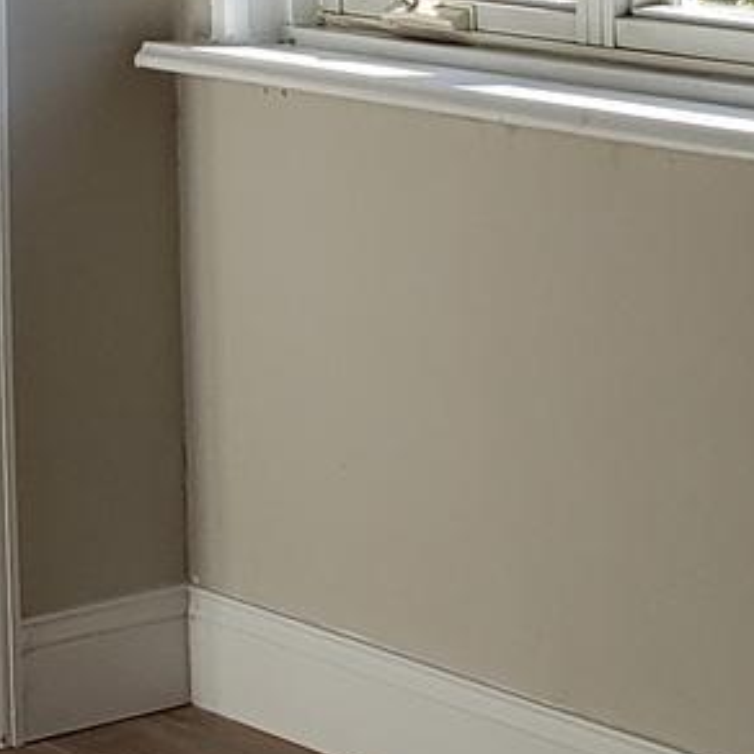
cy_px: -243
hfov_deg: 10.7
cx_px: -170
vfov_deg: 10.6
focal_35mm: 161
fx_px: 3968
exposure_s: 1/332
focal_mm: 4.3
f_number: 2.4
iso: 50
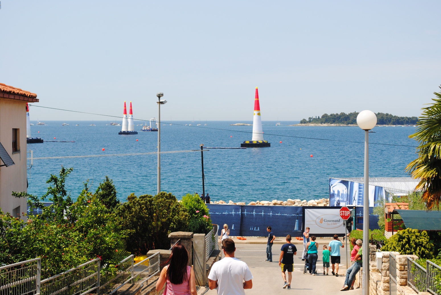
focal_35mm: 82
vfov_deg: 16.6
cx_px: 220
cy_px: 148
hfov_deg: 24.6
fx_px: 1012
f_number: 8
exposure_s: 1/250
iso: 100
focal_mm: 55
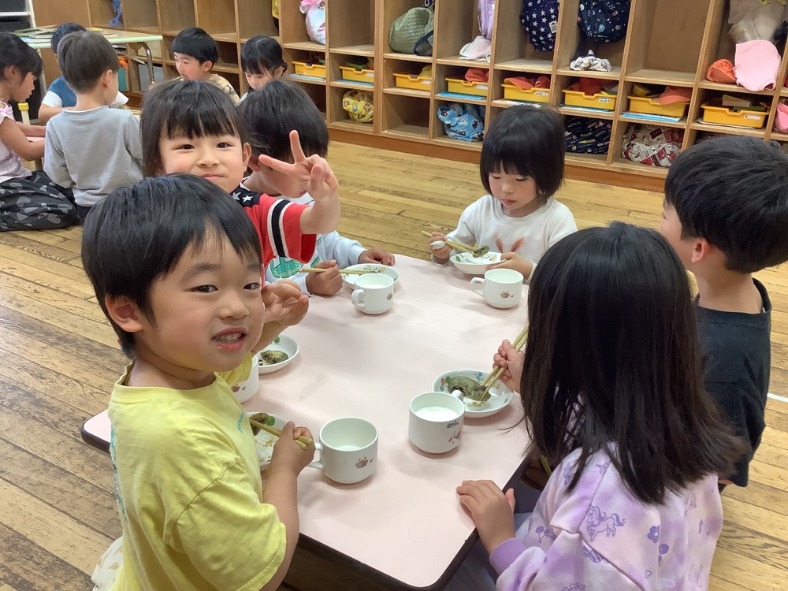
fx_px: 706
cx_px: 394
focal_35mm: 31
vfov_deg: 45.4
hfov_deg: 58.4
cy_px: 296
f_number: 2.4
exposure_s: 1/60
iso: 125
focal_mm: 3.3
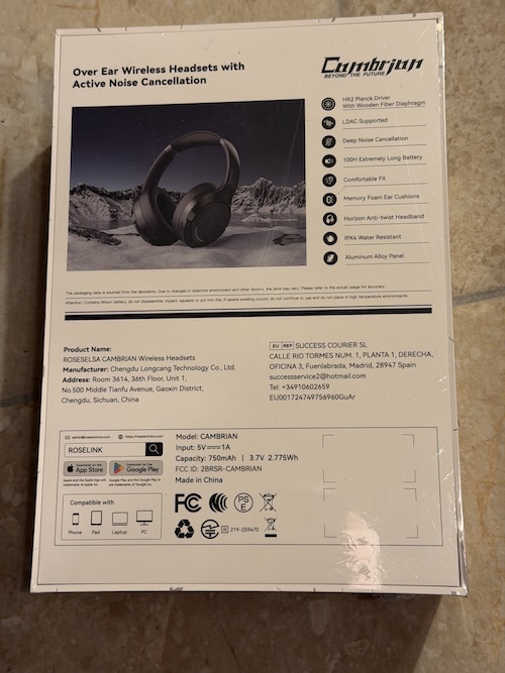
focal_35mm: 48
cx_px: 252
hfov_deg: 30.3
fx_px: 934
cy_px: 336
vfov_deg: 39.7
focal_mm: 6.76
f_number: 1.78
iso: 125
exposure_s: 1/50
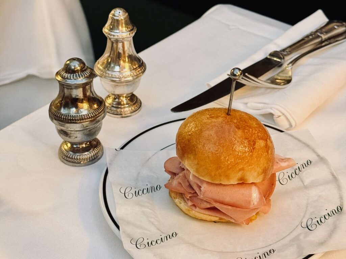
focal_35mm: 48
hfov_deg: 39.7
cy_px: 130
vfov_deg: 30.3
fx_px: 480
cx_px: 173
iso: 320
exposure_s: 1/40
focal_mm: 6.76
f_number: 1.78
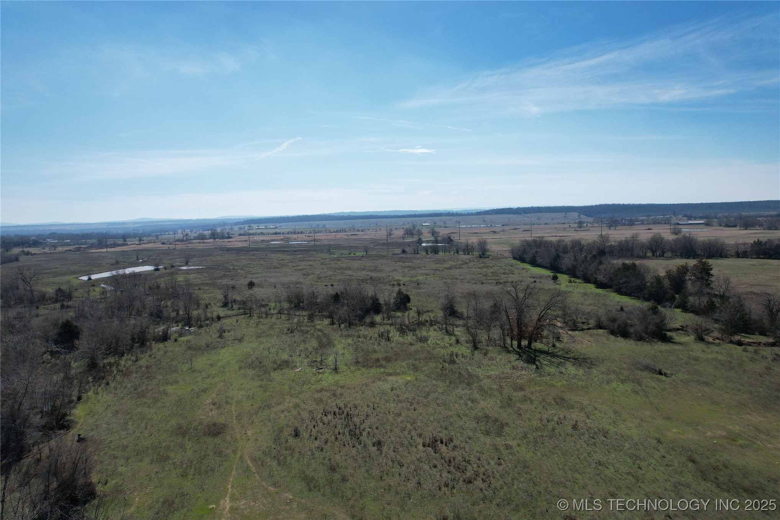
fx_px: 477
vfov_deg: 57.2
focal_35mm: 22
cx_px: 390
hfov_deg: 78.6
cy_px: 260
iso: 140
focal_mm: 8.38
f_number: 2.8
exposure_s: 1/4000
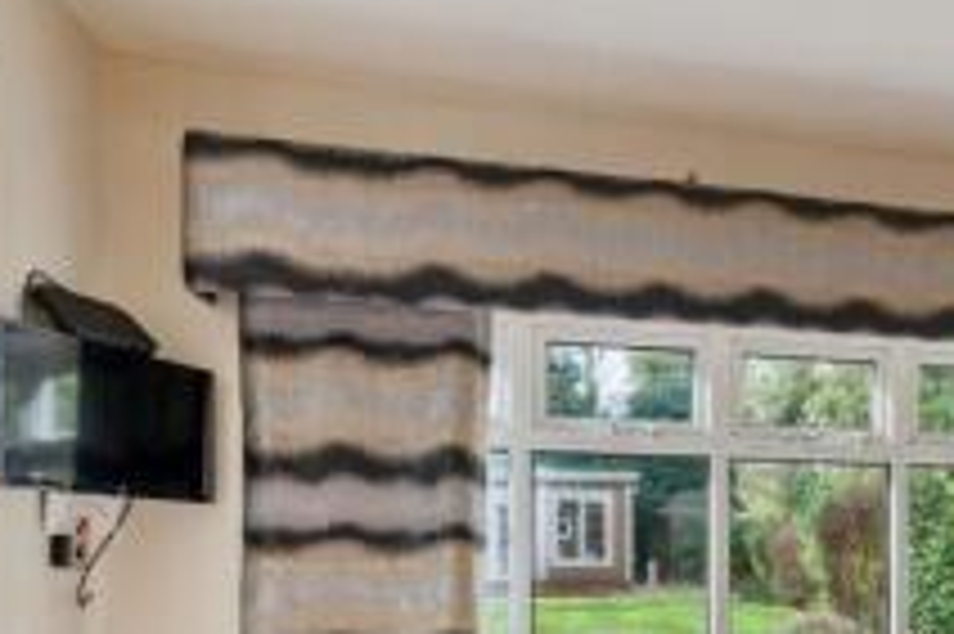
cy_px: 609
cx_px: 860
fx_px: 953
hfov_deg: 47.7
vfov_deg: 34.1
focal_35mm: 36
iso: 640
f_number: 11
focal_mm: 16
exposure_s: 1/8
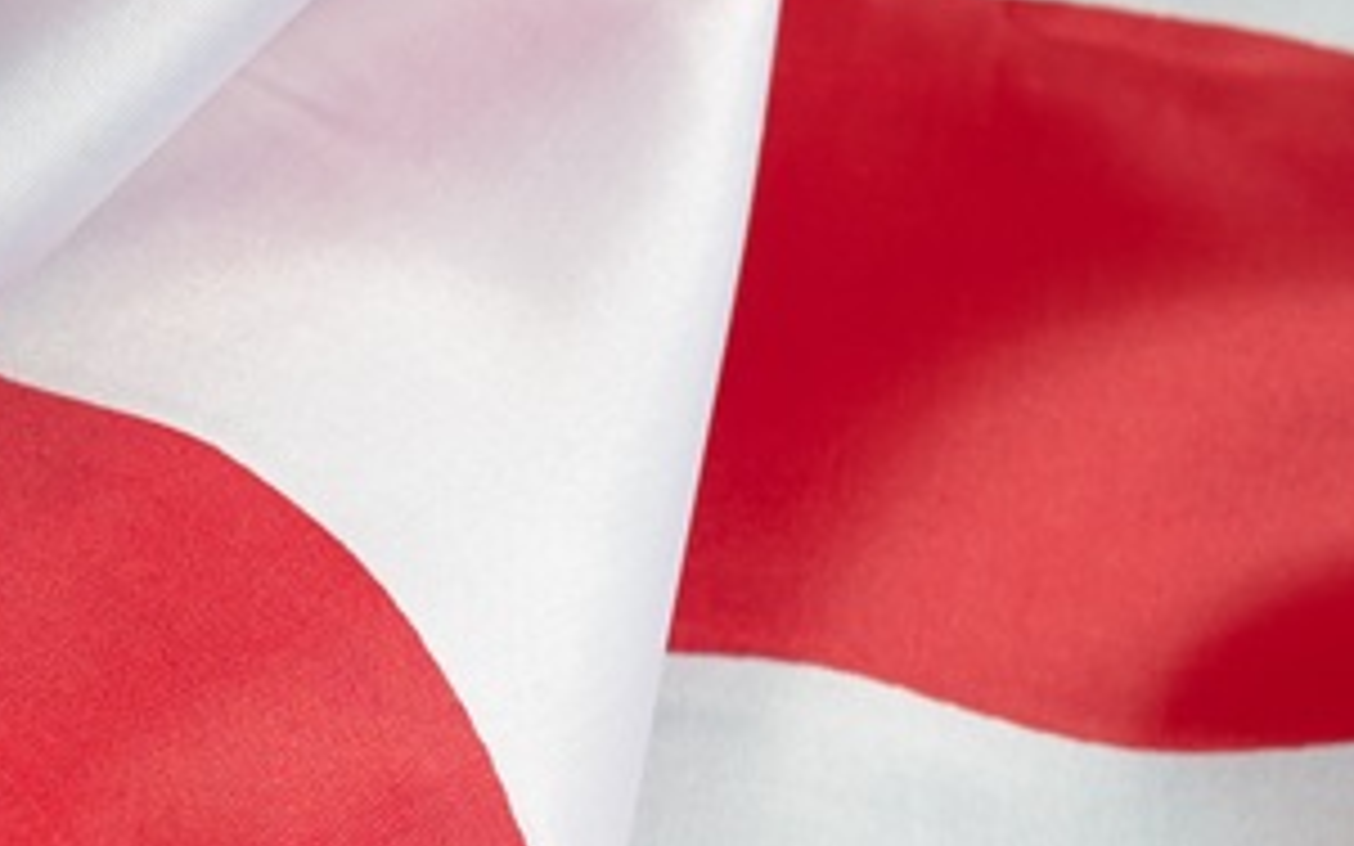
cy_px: 1008
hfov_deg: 9.3
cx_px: -859
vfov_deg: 6.0
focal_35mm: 217
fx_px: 8006
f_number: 5.6
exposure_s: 1/200
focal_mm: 50
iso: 250
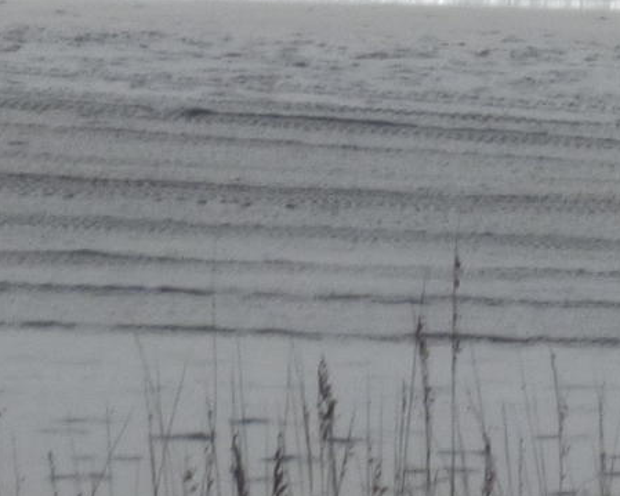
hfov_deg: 0.8
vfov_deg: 0.7
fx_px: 41846
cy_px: -1027
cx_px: 1714
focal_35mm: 2281
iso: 100
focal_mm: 62.7
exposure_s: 1/2000
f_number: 6.3
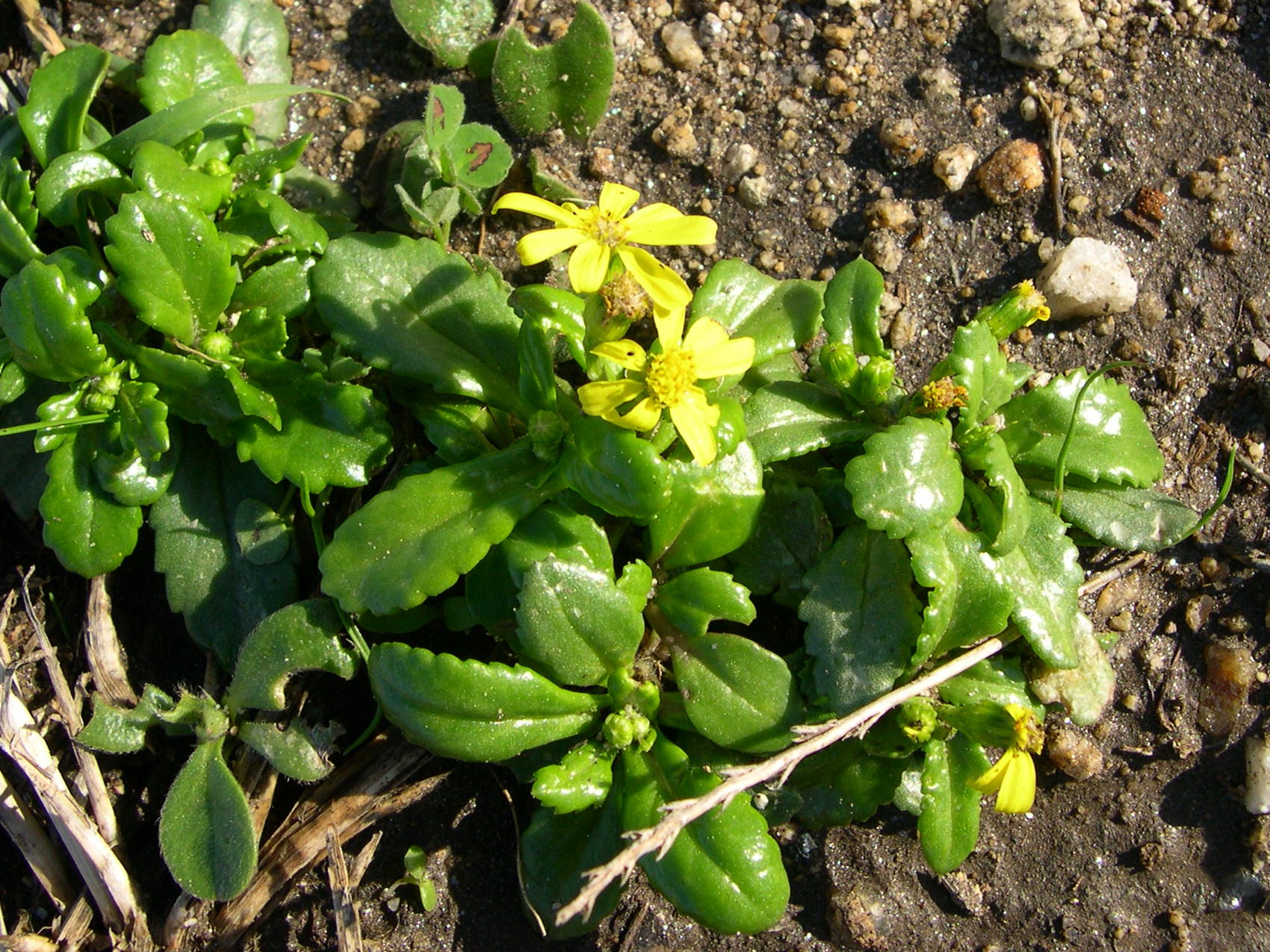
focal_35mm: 38
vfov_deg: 37.7
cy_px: 476
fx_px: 1394
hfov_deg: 49.0
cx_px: 635
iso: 100
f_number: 7.6
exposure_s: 1/147
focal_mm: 8
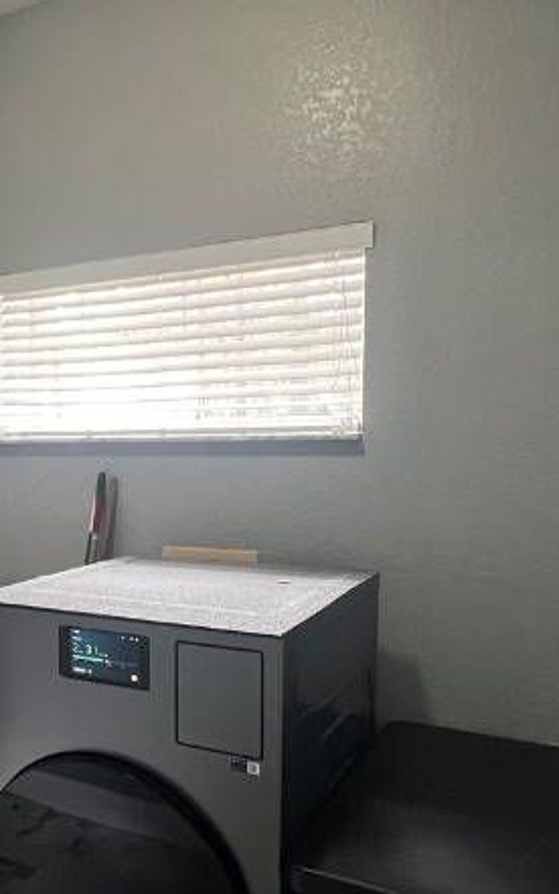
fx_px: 779
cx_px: 32
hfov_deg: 36.4
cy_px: 491
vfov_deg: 59.5
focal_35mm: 32
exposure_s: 1/60
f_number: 1.8
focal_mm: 1.57
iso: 320
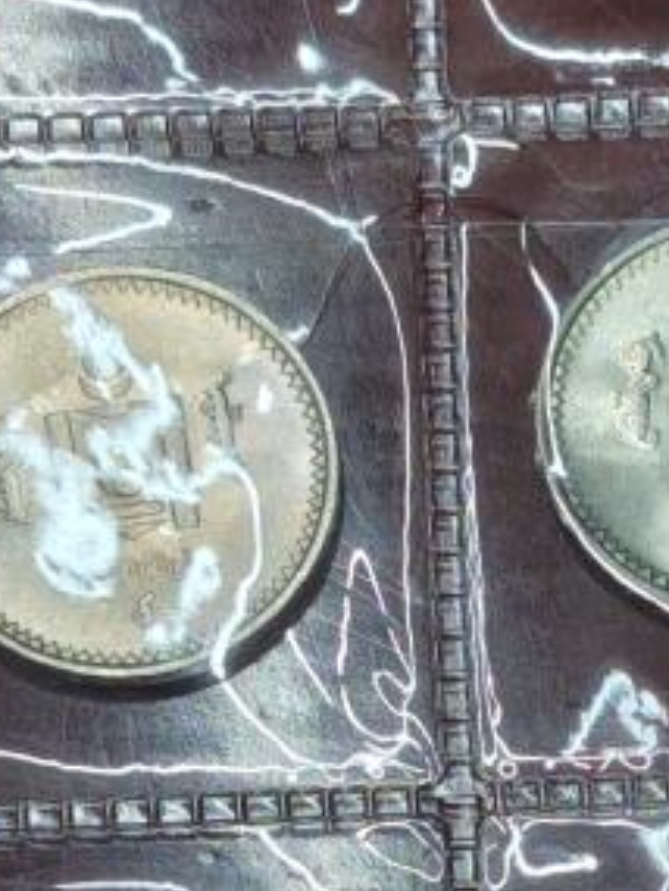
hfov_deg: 9.0
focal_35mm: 164
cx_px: 616
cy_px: 979
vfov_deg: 11.9
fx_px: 4223
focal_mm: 4.84
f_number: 1.88
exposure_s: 1/100
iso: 397
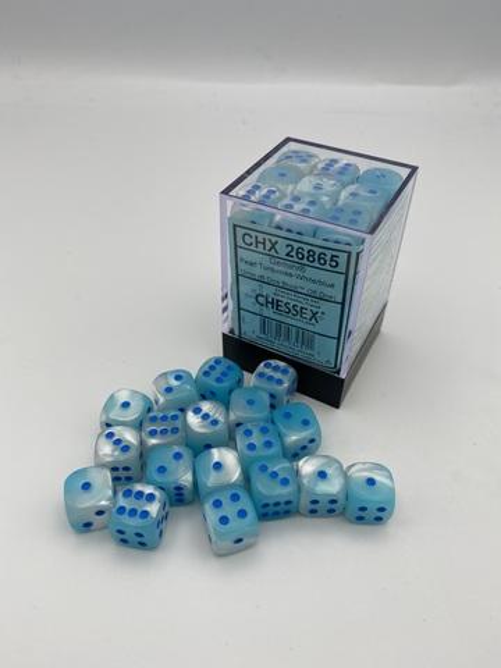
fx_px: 502
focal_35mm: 26
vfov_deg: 67.3
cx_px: 250
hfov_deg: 53.1
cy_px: 334
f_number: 1.8
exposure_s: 1/257
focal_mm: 4.25
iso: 32
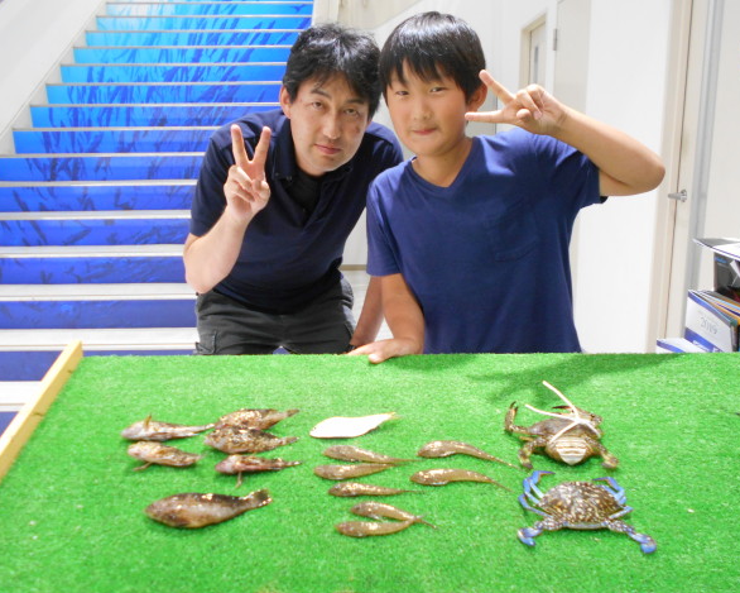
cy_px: 293
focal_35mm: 32
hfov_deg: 55.7
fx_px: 701
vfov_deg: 45.8
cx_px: 374
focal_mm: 5.1
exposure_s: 1/30
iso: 360
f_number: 3.4
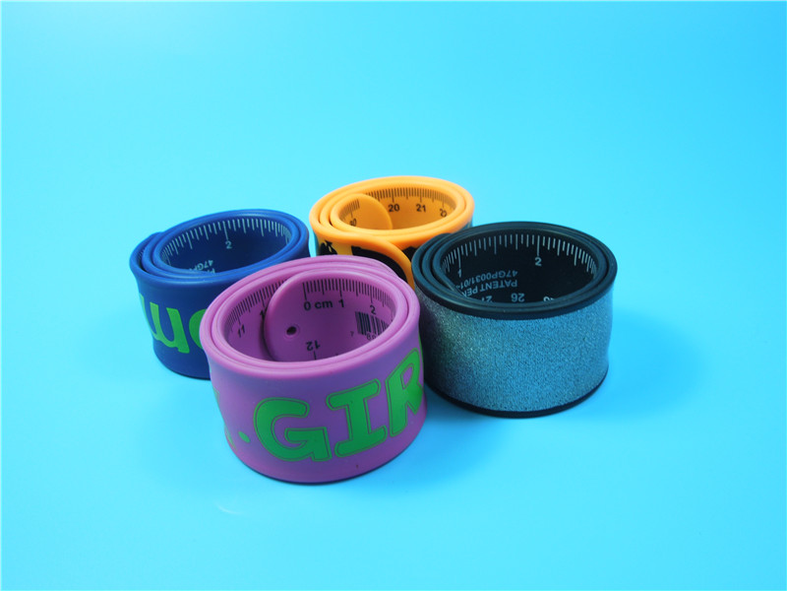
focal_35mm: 31
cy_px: 296
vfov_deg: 45.4
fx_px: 705
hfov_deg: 58.4
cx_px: 394
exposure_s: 1/40
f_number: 3.6
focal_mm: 5.6
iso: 100
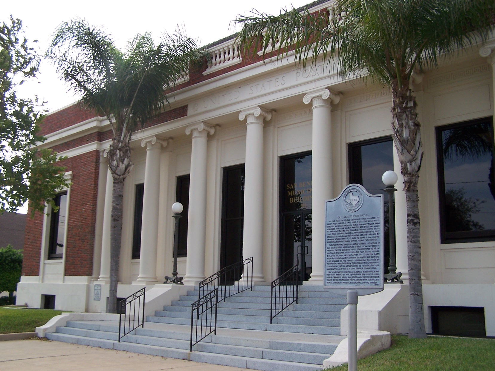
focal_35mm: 38
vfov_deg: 37.7
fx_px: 543
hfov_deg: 49.0
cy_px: 186
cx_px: 248
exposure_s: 1/500
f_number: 2.8
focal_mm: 6.3
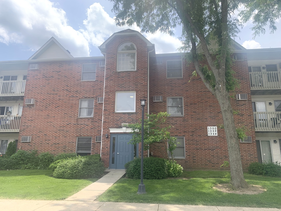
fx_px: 211
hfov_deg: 67.3
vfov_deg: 53.1
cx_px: 140
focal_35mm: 26
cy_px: 106
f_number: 1.8
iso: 25
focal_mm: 4.25
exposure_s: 1/1661
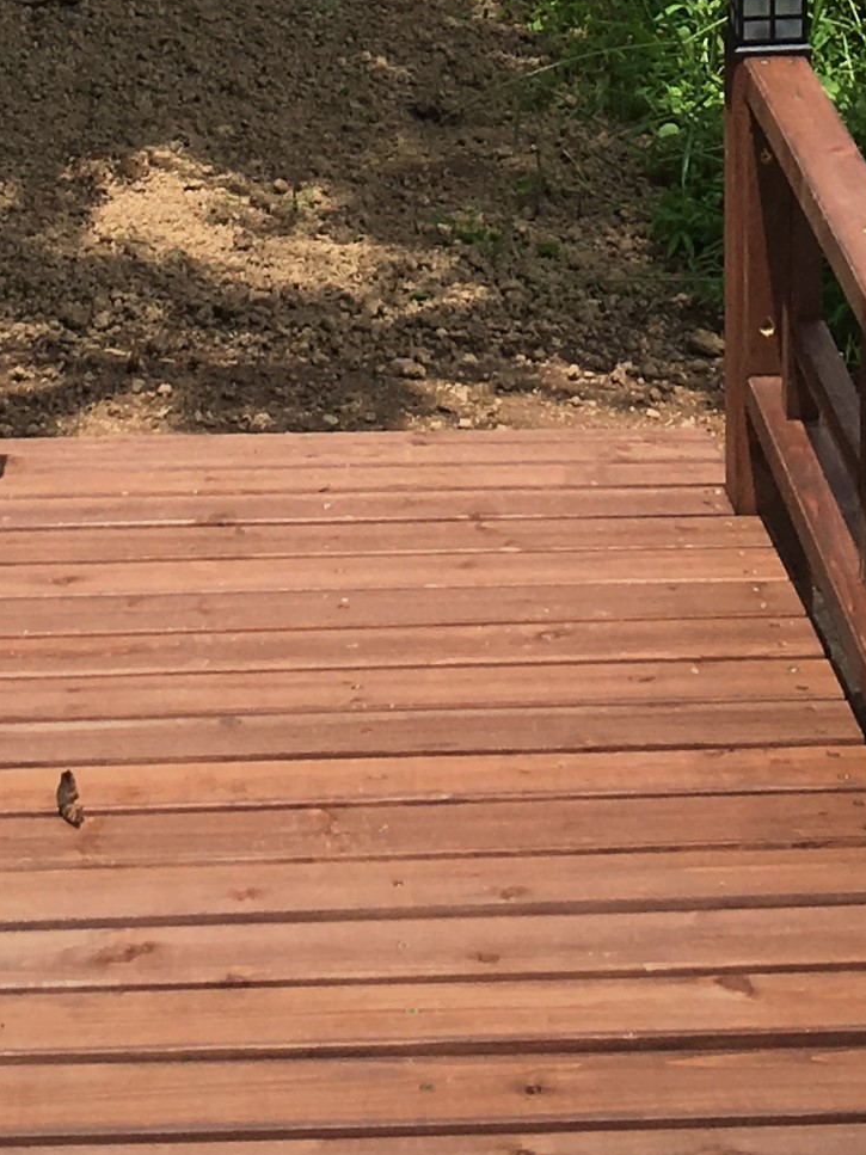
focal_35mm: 110
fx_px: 3670
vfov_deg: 15.7
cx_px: 415
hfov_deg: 13.5
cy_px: -806
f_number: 2.2
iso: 25
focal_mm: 4.15
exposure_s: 1/1709
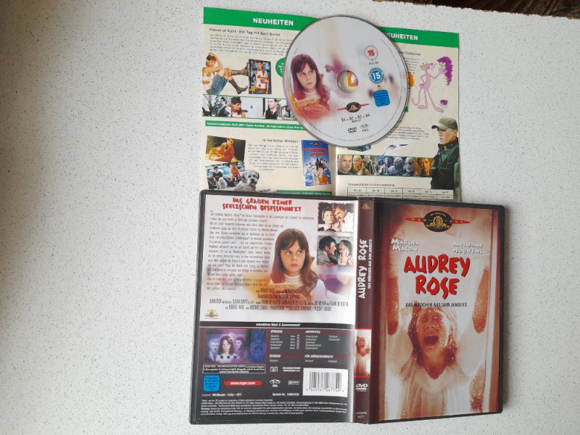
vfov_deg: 54.9
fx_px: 419
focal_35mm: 25
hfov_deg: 69.4
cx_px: 290
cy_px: 218
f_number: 2
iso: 250
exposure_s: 1/33
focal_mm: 4.6
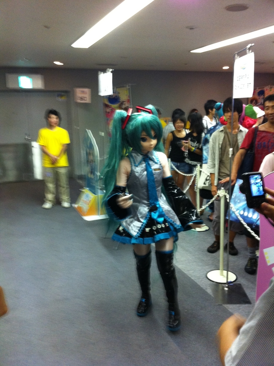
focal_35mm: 35
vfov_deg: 52.7
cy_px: 183
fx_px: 370
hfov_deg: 40.6
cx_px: 137
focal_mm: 3.85
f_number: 2.8
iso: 200
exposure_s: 1/15
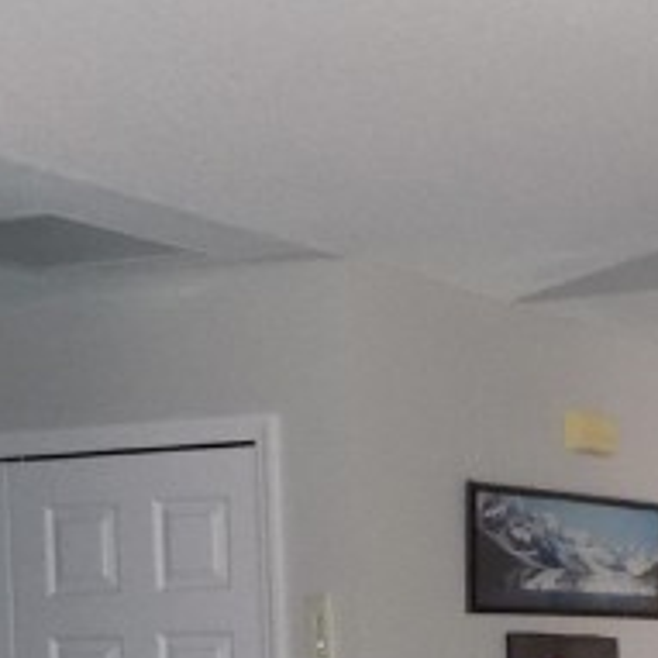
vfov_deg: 15.0
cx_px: 1226
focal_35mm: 109
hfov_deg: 14.0
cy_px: 923
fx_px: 2344
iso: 280
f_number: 3.1
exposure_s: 1/30
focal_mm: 4
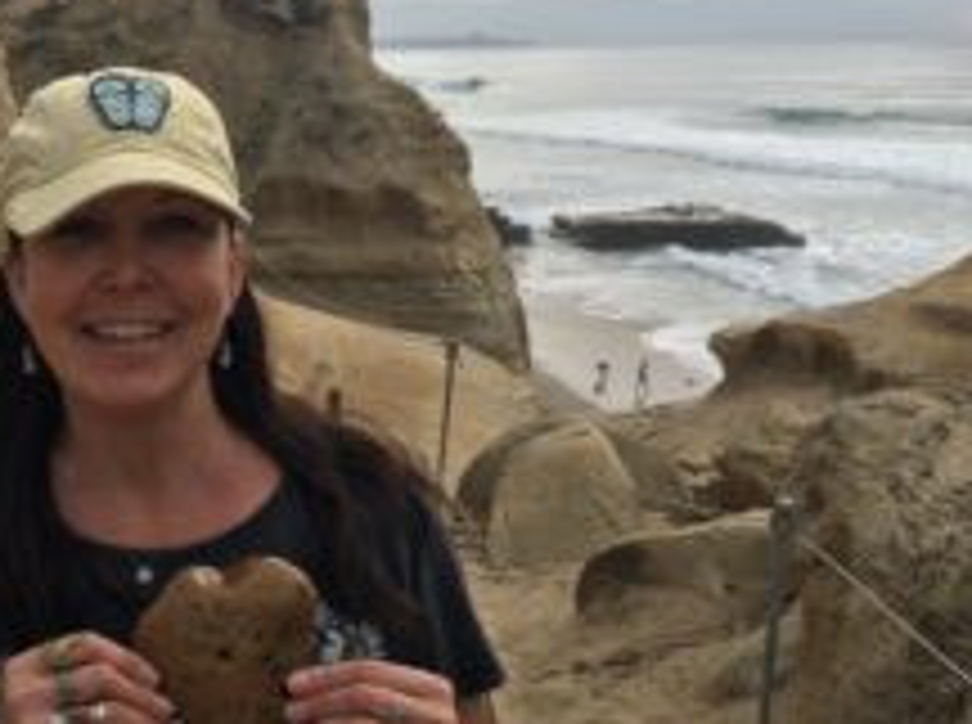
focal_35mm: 51
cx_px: 178
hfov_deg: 36.2
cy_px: 360
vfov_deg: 28.5
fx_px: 1429
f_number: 2.2
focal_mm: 4.15
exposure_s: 1/1326
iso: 25
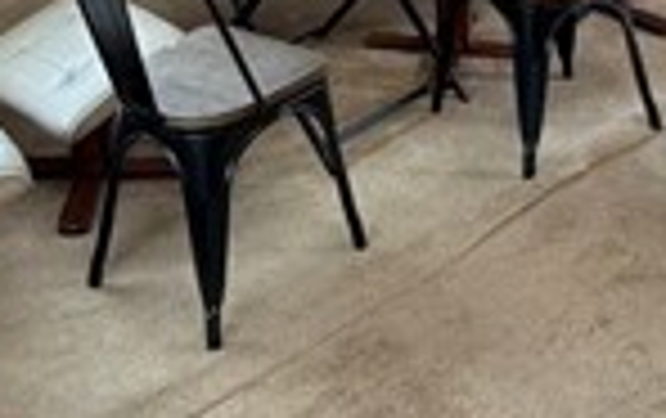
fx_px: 1163
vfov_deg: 18.4
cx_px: 310
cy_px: -184
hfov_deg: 31.9
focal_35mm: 64
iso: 320
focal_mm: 2.22
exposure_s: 1/97
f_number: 2.2
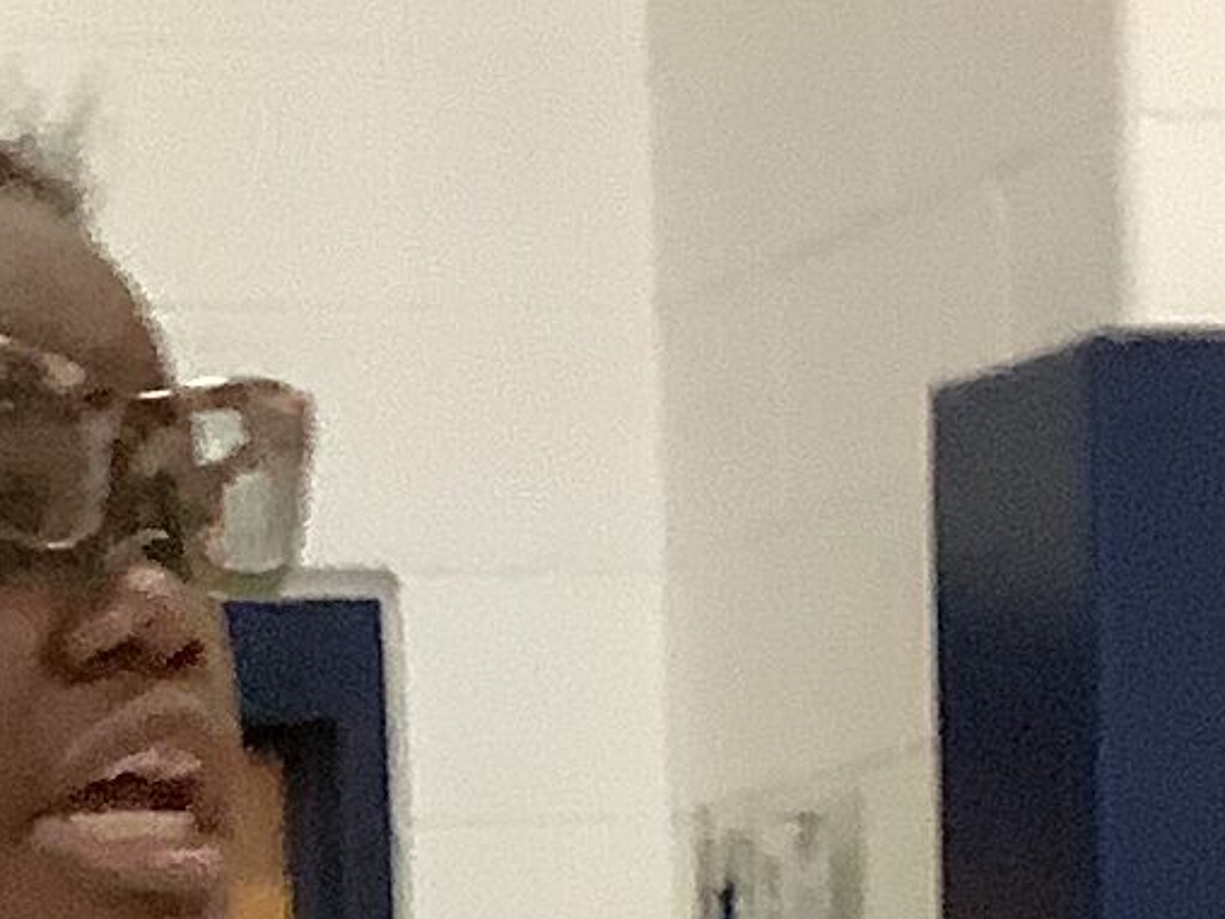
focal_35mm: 199
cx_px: 224
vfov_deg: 6.3
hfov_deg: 9.9
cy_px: 3430
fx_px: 7042
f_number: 2.4
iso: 320
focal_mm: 3.3
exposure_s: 1/60
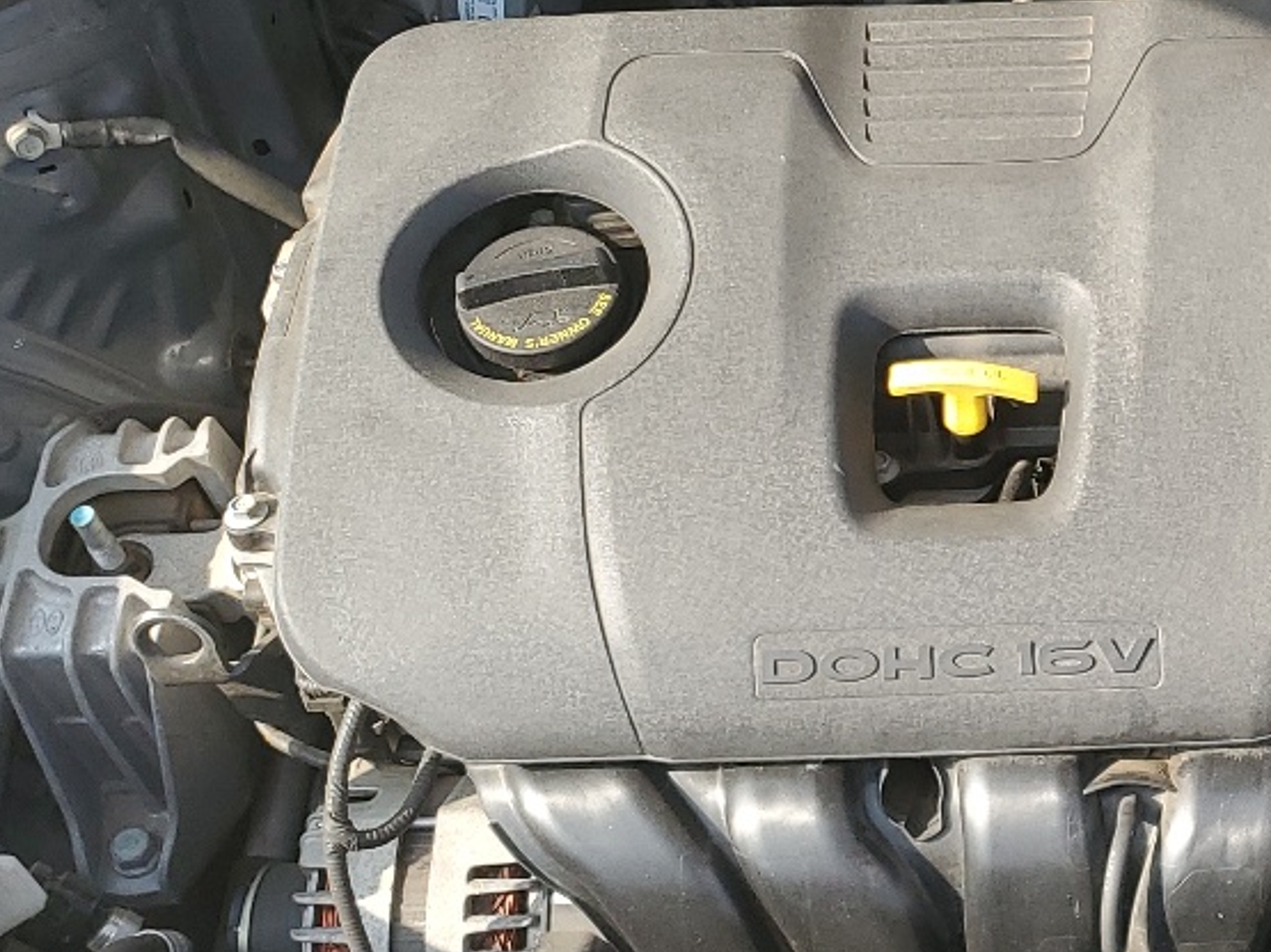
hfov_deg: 24.5
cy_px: 524
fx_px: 2753
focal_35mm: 75
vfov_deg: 19.6
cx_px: 1351
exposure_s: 1/769
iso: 50
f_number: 1.5
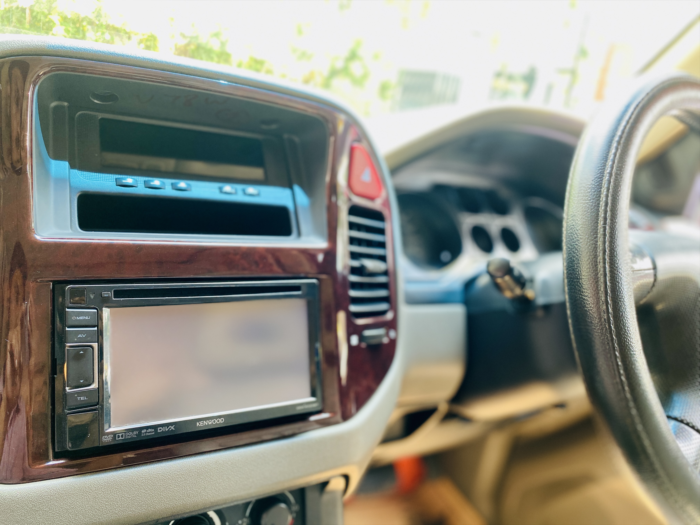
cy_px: 262
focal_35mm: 26
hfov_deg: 67.3
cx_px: 350
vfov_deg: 53.1
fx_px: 526
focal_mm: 4.25
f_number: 1.8
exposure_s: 1/60
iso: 125
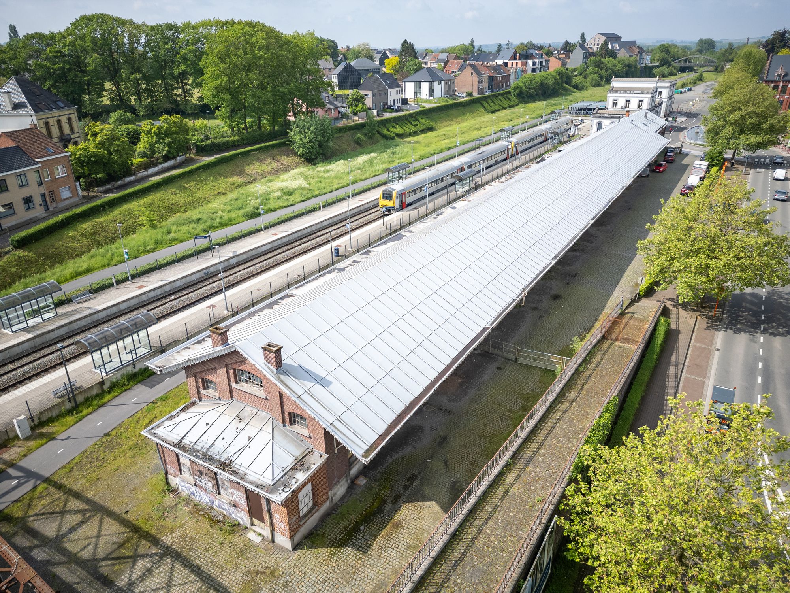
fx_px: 548
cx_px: 395
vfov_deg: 56.8
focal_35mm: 24
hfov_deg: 71.6
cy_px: 296
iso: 100
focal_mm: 6.72
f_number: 1.7
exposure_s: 1/2000
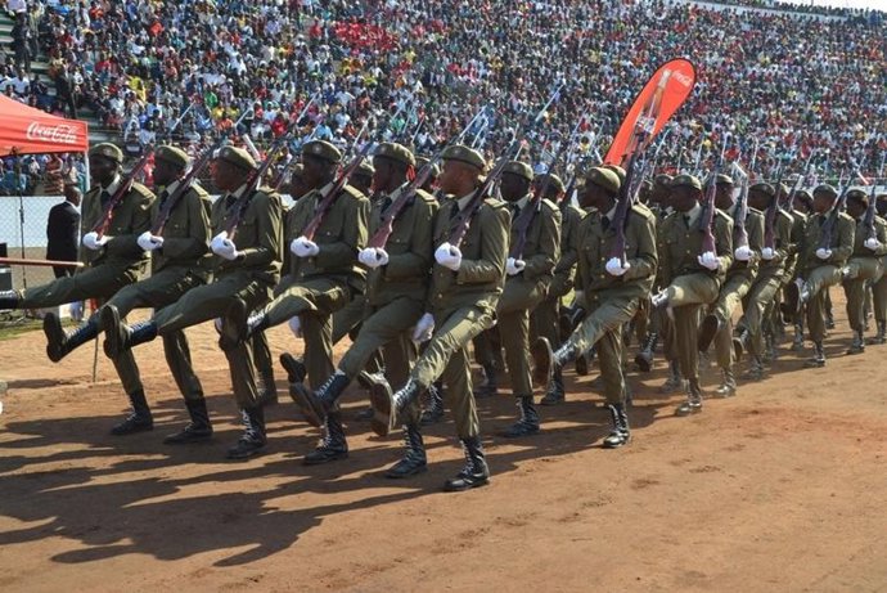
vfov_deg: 29.0
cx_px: 444
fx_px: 1146
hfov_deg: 42.3
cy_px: 296
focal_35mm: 46
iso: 800
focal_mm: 31
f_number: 11
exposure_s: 1/500
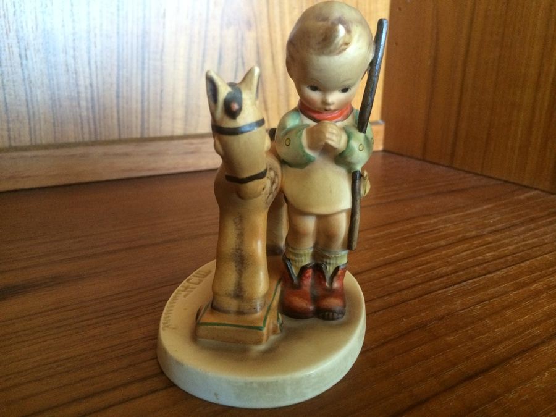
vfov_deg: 46.8
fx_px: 482
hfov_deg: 60.0
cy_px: 208
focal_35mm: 30
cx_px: 278
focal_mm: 4.12
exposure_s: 1/24
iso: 320
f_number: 2.2
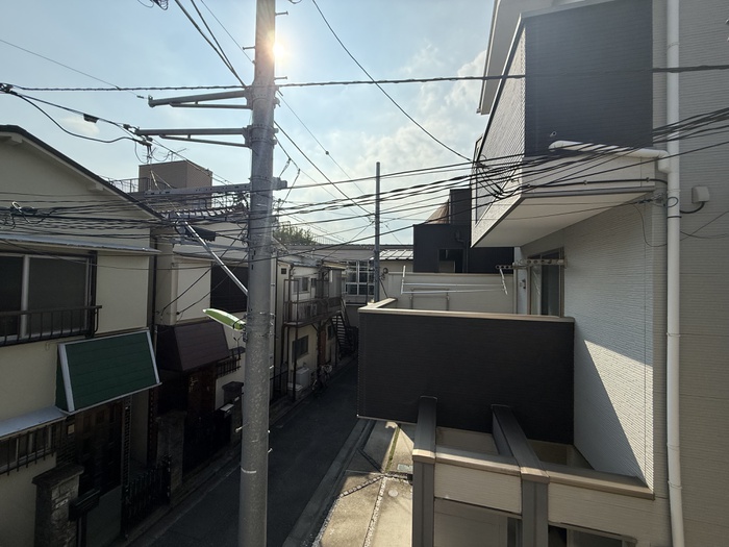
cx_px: 364
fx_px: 295
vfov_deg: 85.7
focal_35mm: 14
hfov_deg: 102.1
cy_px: 274
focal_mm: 2.22
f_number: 2.2
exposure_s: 1/5155
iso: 64
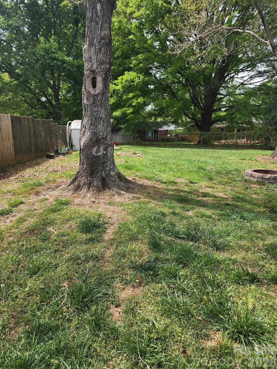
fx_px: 256
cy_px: 180
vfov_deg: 71.6
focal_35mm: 24
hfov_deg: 56.8
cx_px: 134
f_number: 1.8
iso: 12
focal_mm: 6.4
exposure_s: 1/378
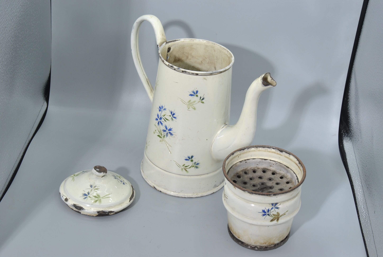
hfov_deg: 33.3
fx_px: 640
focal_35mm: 60
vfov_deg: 22.7
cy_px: 128
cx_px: 192
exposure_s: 1/80
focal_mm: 40
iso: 100
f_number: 10
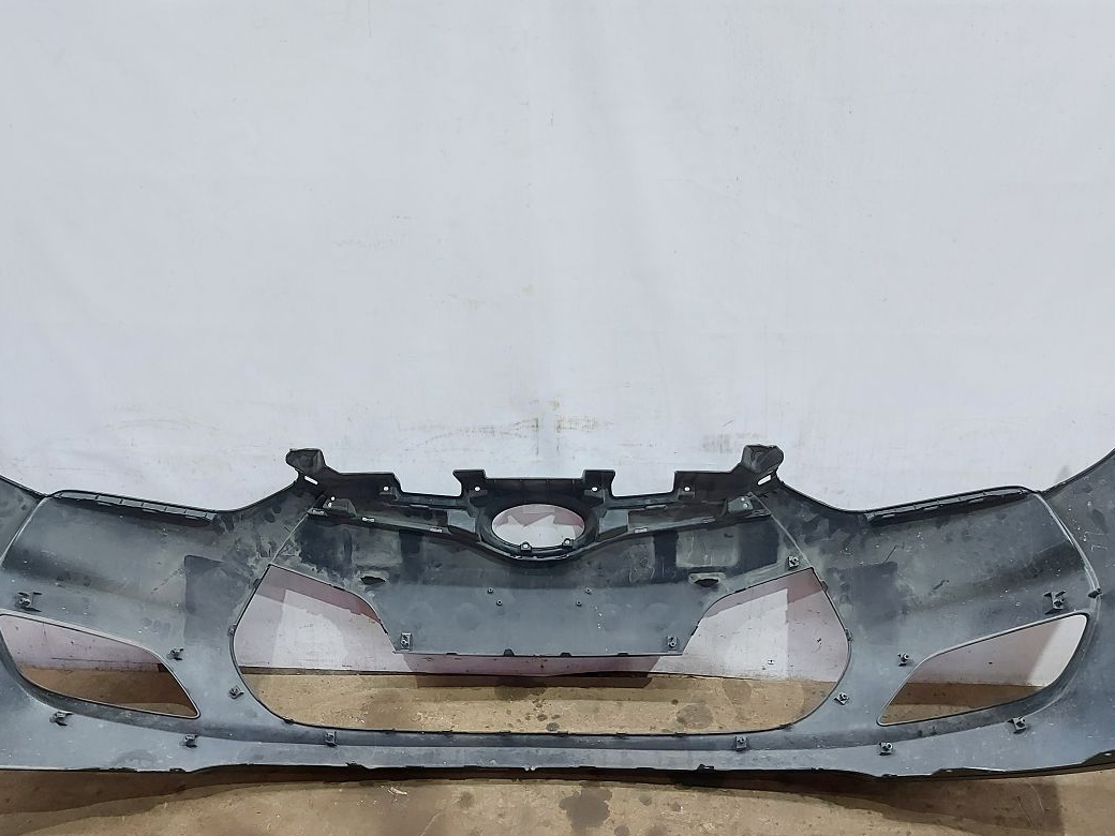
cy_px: 499
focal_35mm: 32
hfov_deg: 56.8
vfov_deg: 43.9
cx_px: 552
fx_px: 1031
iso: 200
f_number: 1.8
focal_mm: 5.23
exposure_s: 1/50
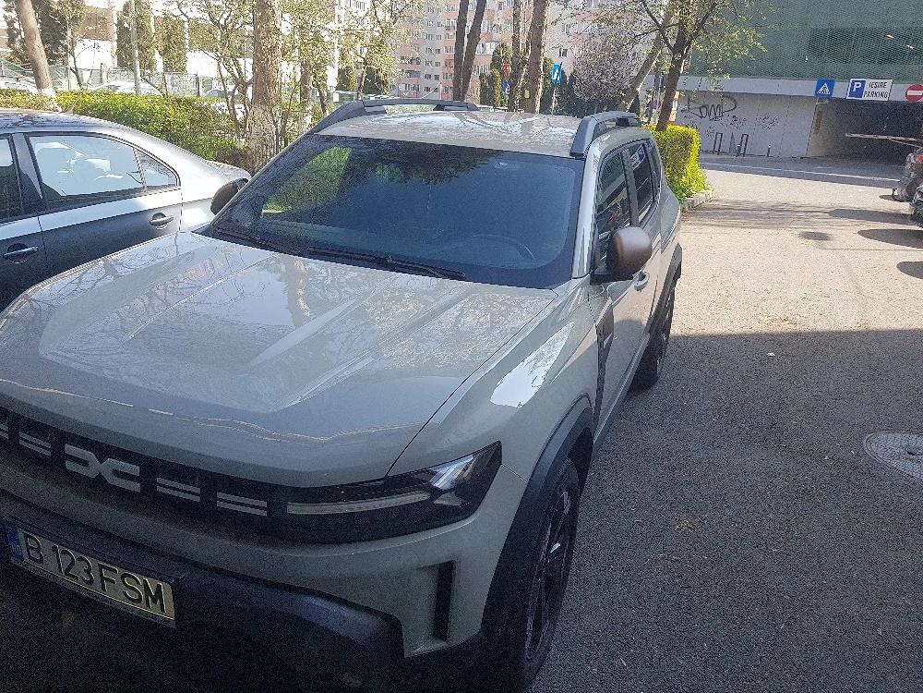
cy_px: 346
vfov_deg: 53.1
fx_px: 693
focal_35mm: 26
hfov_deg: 67.3
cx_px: 462
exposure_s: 1/435
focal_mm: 4.2
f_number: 1.7
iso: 40
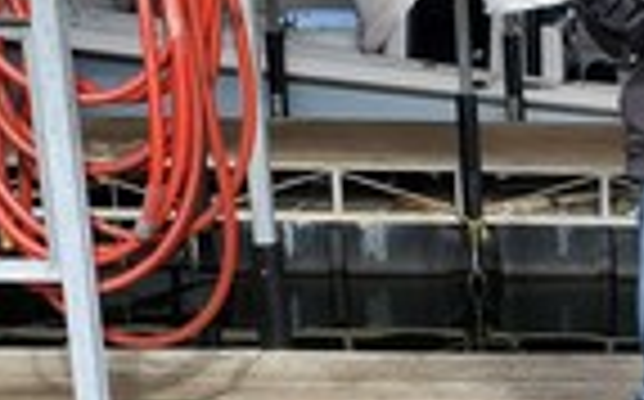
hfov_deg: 20.0
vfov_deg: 13.8
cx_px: 878
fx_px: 1648
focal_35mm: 94
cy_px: 301
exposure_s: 1/947
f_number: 2.4
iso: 50
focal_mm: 4.3
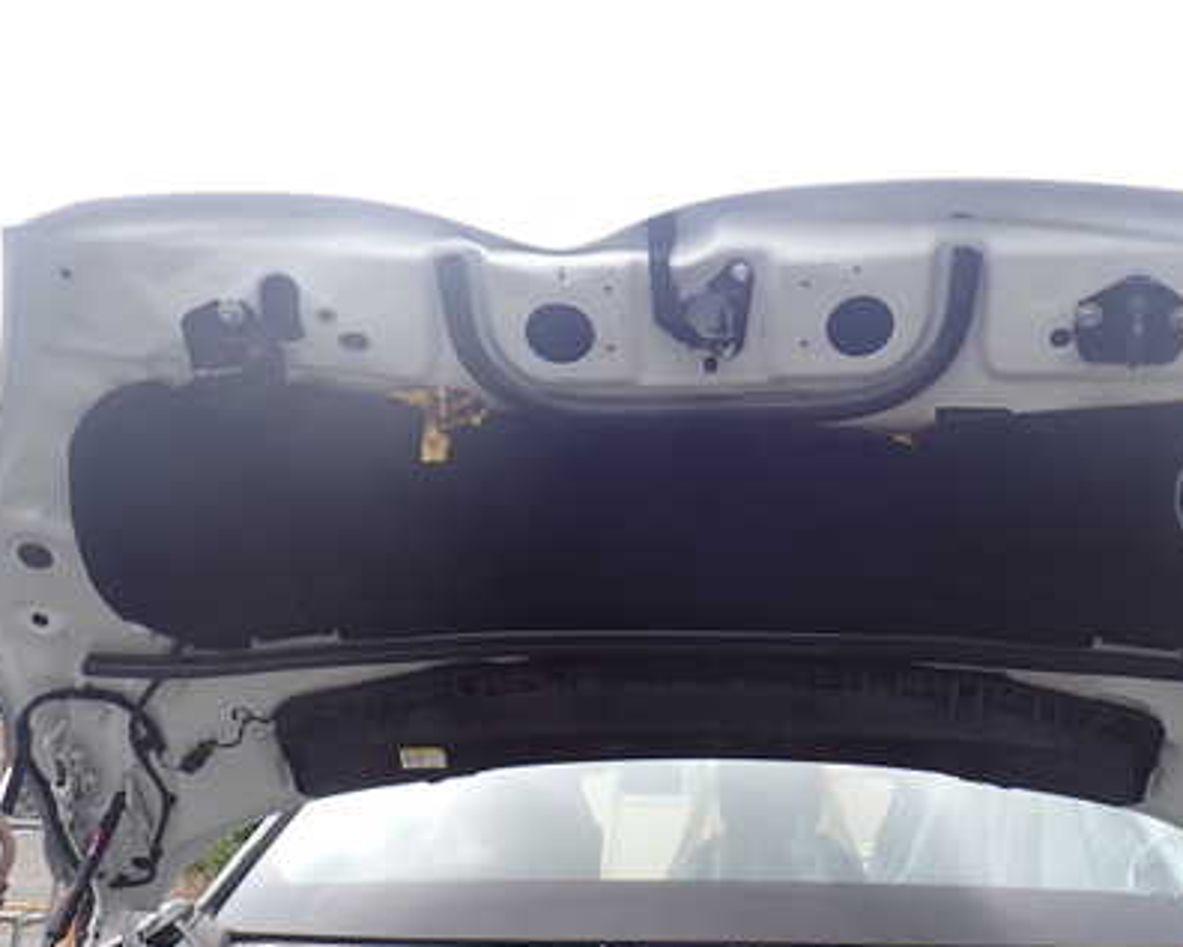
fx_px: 1296
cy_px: 412
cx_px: 732
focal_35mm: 37
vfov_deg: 40.1
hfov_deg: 48.7
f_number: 2.8
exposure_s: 1/400
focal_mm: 4.5
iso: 100
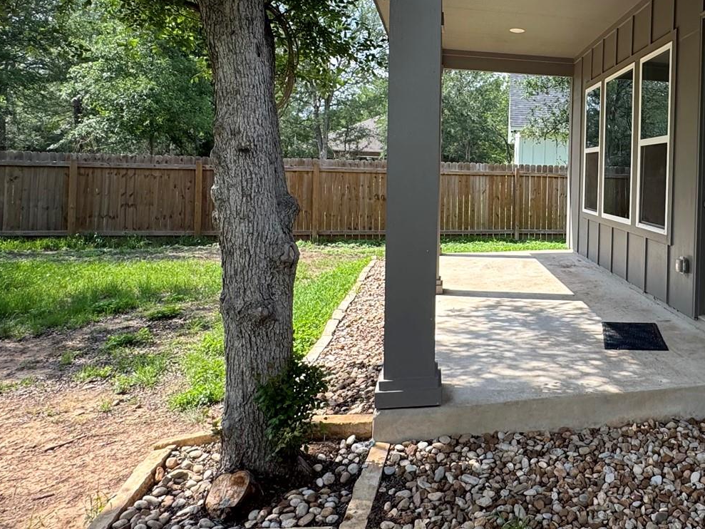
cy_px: 188
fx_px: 591
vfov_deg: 47.6
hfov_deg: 56.8
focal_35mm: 29
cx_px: 572
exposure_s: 1/399
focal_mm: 2.22
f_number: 2.2
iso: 40
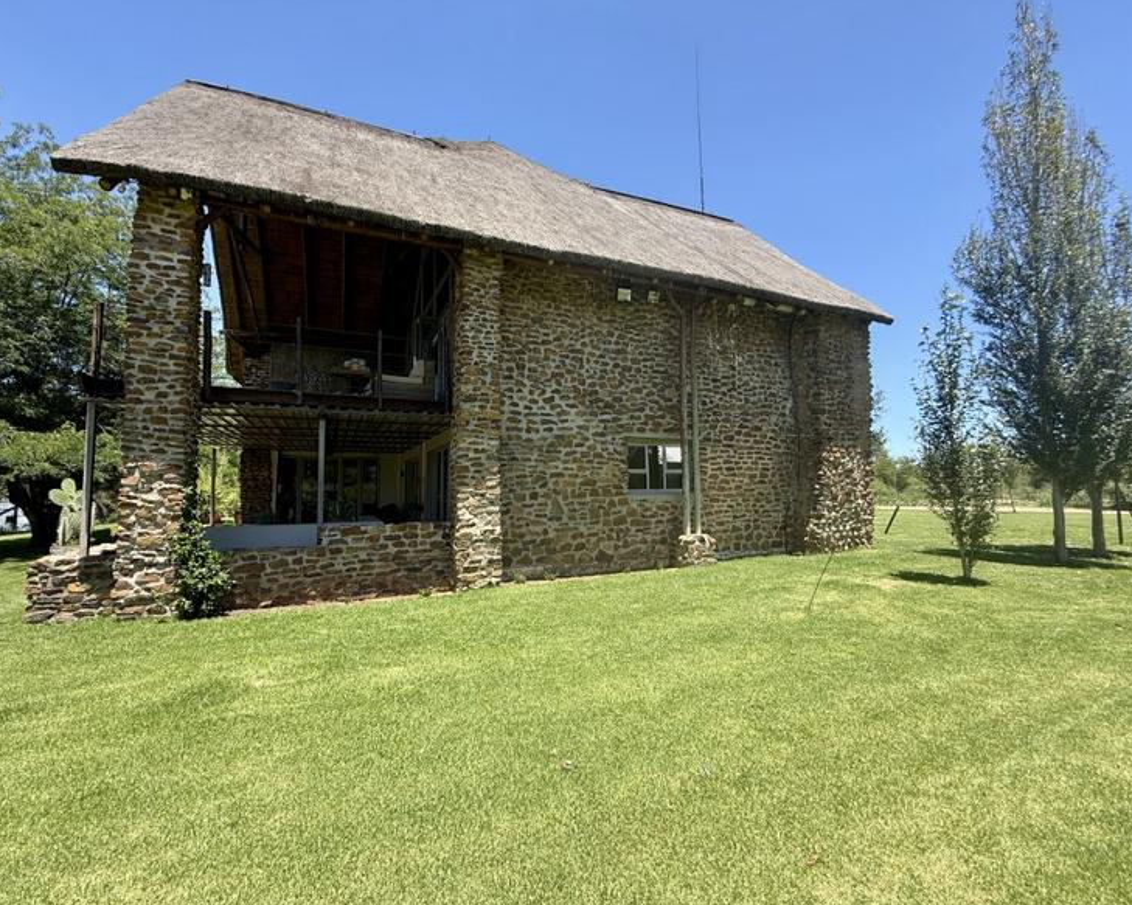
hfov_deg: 96.8
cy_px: 458
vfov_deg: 84.0
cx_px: 543
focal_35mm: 15
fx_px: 502
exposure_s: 1/326
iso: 20
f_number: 2.2
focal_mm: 2.22
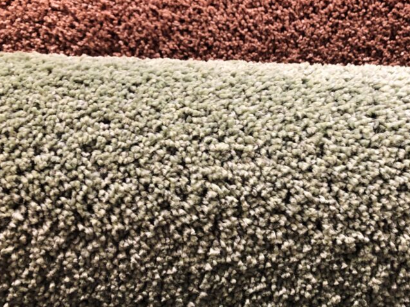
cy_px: 225
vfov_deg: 31.7
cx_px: 314
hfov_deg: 40.7
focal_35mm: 45
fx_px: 533
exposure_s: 1/17
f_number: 1.8
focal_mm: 3.99
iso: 64
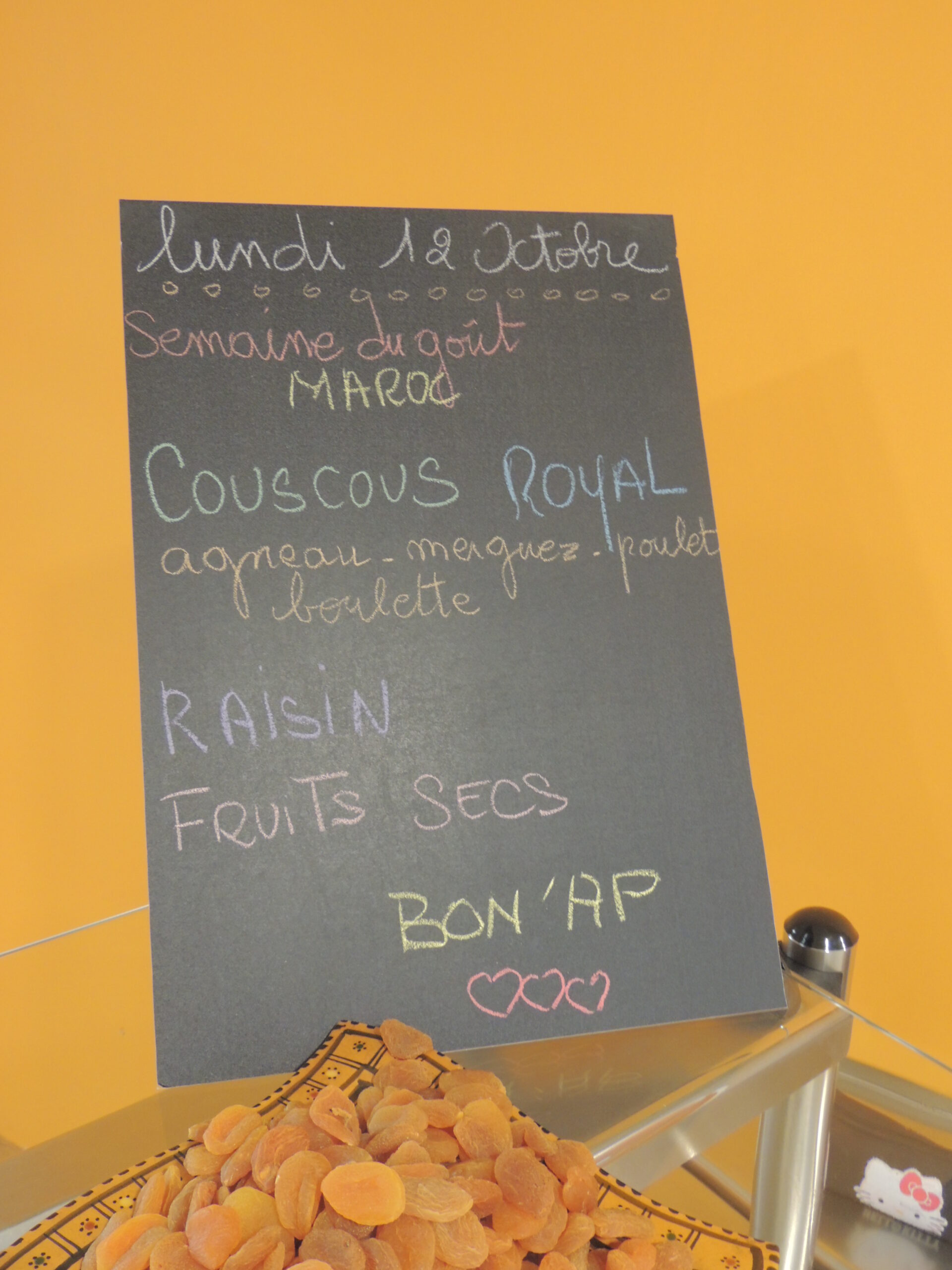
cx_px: 476
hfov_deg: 42.9
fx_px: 1210
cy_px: 635
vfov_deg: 55.4
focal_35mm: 33
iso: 400
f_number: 3.2
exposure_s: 1/13
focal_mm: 5.8
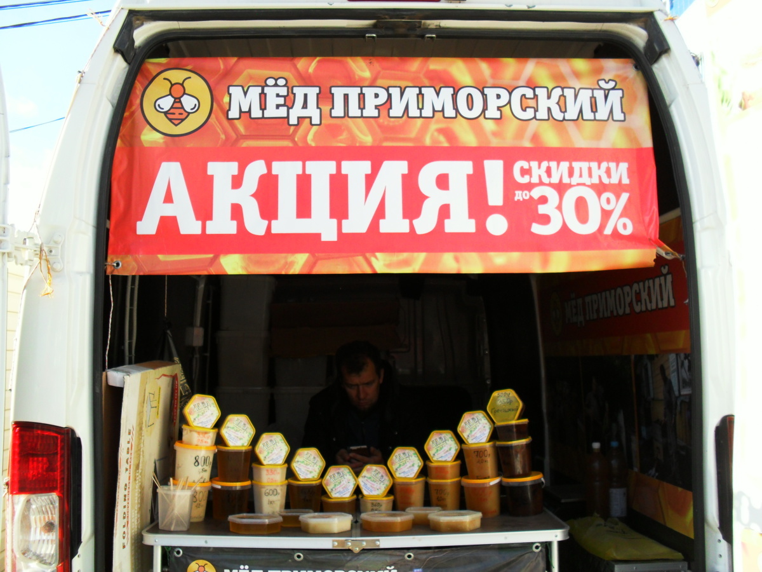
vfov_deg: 40.7
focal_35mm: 35
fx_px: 770
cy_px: 286
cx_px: 381
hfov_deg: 52.6
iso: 100
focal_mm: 6.3
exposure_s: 1/500
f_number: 3.2
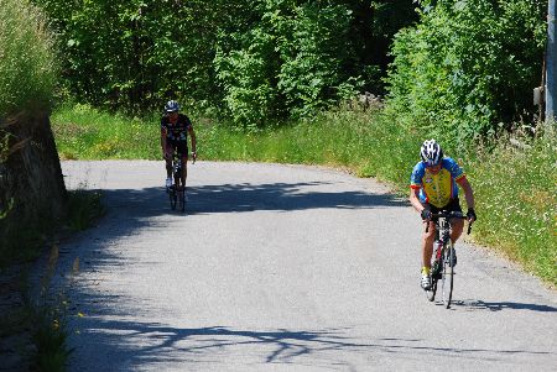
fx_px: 3136
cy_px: 186
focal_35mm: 202
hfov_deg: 10.1
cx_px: 278
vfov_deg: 6.8
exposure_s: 1/125
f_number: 9
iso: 100
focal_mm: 135
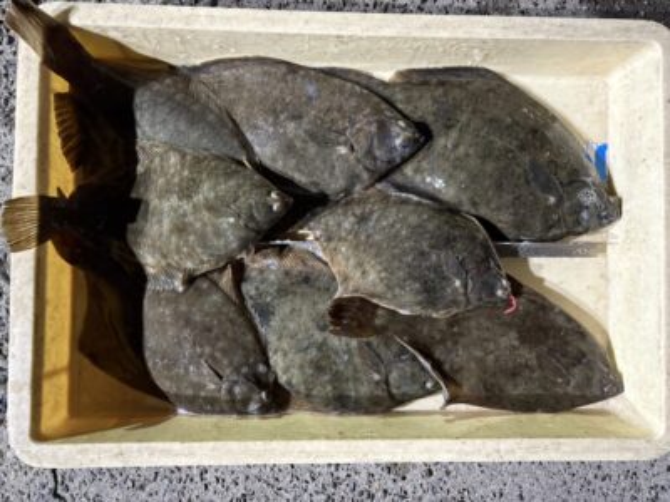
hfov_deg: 67.3
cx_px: 335
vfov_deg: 53.1
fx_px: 503
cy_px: 251
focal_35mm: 26
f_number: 1.6
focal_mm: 5.96
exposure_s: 1/30
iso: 640
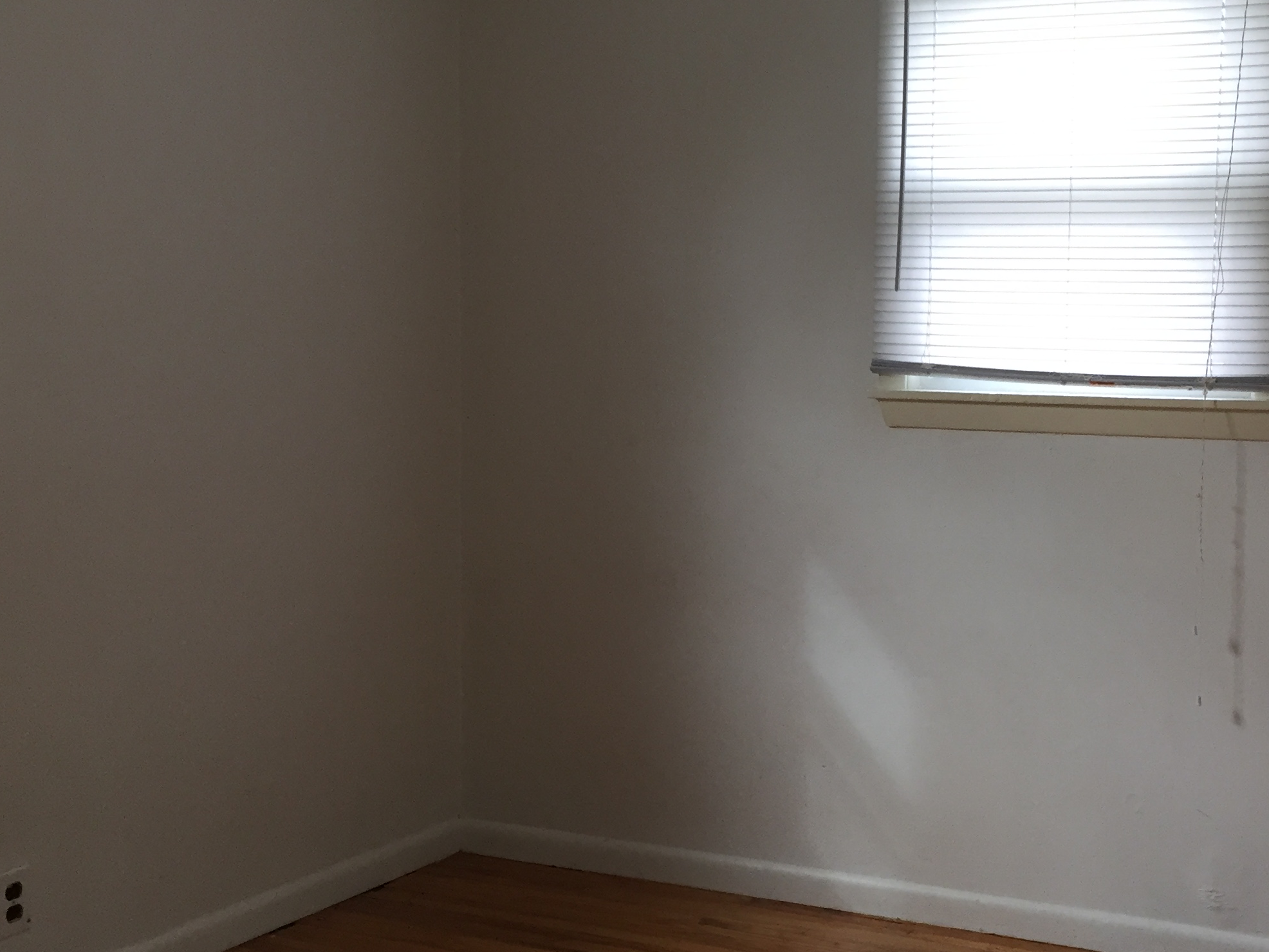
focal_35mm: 48
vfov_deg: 30.3
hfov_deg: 39.0
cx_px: 878
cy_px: 469
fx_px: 1760
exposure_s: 1/30
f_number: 2.2
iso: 40
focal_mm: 4.15
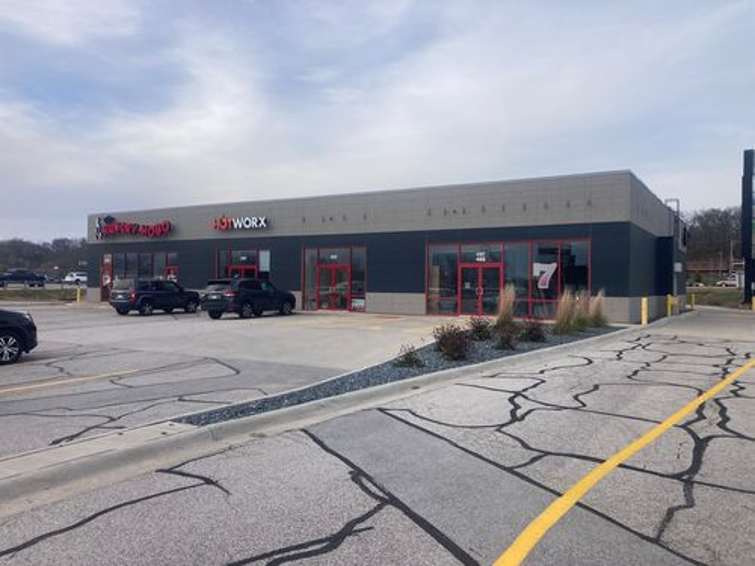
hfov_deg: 63.4
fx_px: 611
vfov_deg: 49.7
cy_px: 283
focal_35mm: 28
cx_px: 378
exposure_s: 1/827
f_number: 1.8
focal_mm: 3.99
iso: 20
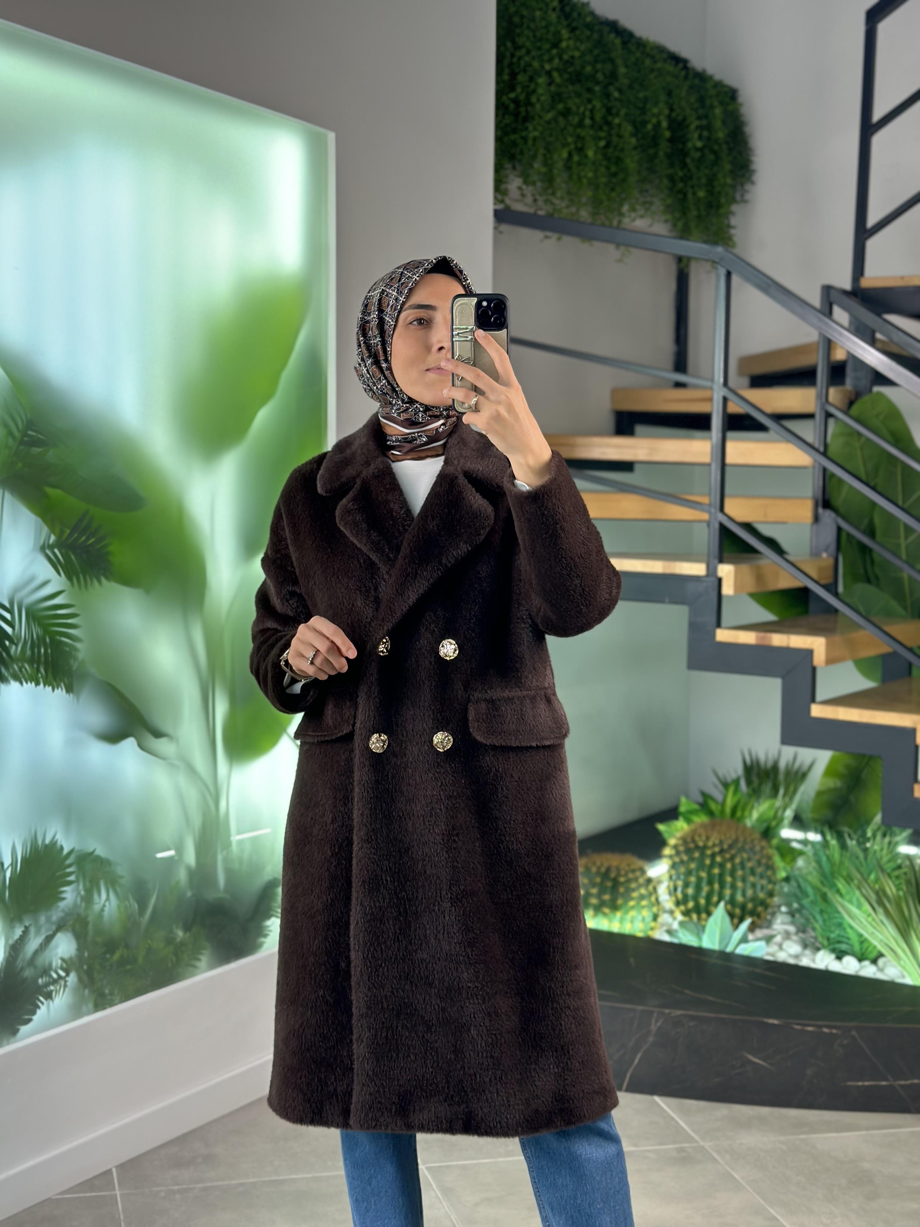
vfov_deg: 39.7
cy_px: 614
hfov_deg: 30.3
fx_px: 1701
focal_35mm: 48
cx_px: 460
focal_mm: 6.86
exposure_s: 1/107
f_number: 1.78
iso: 64
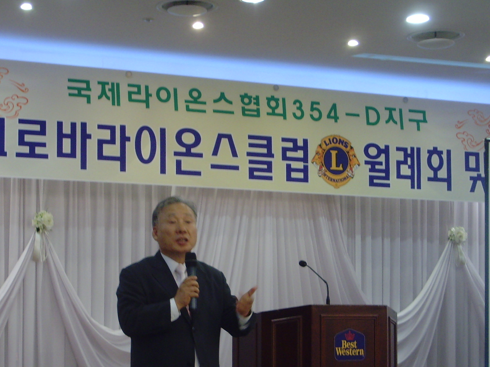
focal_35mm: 90
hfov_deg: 21.7
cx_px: 173
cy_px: 254
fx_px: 1274
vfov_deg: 16.4
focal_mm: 10.2
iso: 200
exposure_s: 1/20
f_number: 3.9
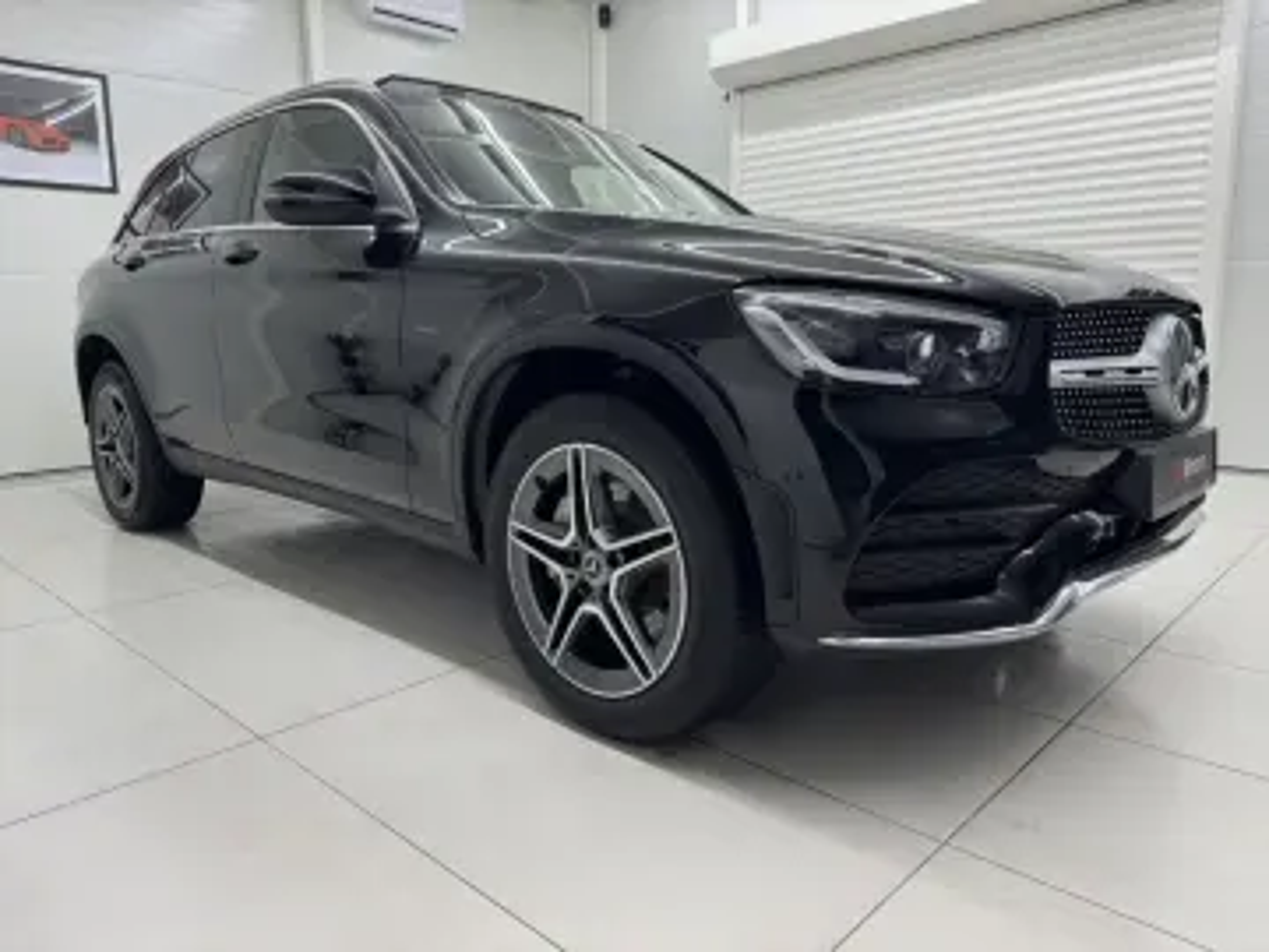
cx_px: 634
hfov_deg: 71.6
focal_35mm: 24
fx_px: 880
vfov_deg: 56.8
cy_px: 476
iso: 160
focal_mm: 6.76
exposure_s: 1/50
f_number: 1.78
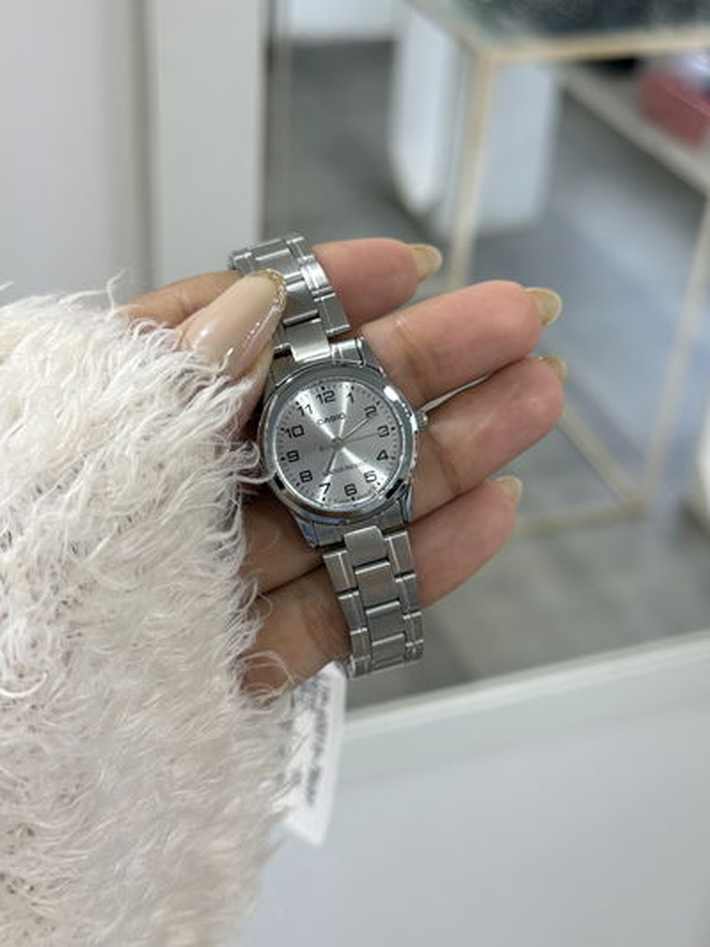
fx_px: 1312
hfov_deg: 30.3
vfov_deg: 39.6
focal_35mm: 48
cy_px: 474
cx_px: 355
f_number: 1.78
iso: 100
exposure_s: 1/61
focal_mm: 6.76
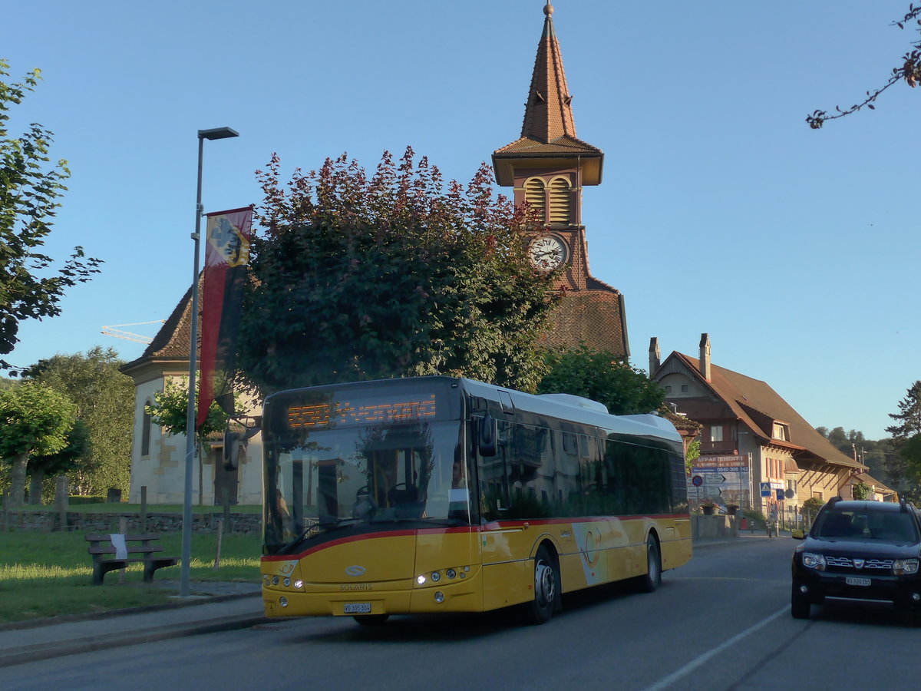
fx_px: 1304
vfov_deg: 29.7
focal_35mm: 49
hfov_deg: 38.9
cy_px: 346
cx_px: 460
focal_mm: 10.1
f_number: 3.2
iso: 160
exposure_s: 1/640
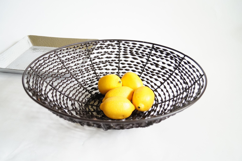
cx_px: 121
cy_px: 80
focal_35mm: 39
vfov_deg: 34.1
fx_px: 262
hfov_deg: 49.6
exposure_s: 1/60
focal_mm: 26
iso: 800
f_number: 4
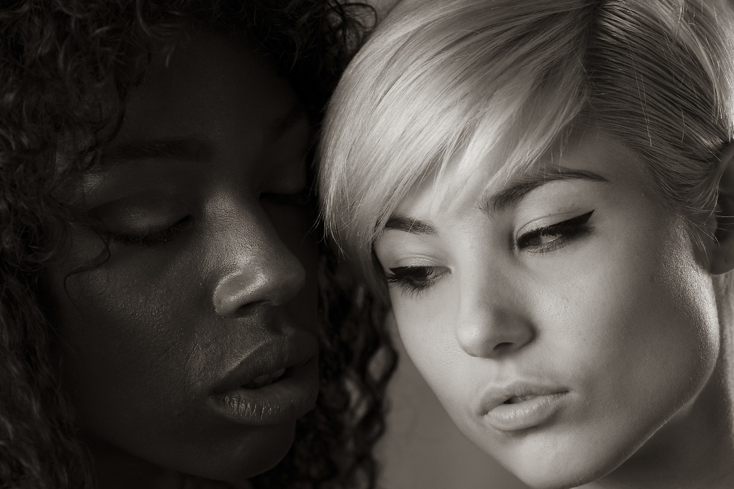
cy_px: 332
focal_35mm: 155
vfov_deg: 8.8
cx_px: 469
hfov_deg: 13.2
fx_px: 3160
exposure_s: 1/250
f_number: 4
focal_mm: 85
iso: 250
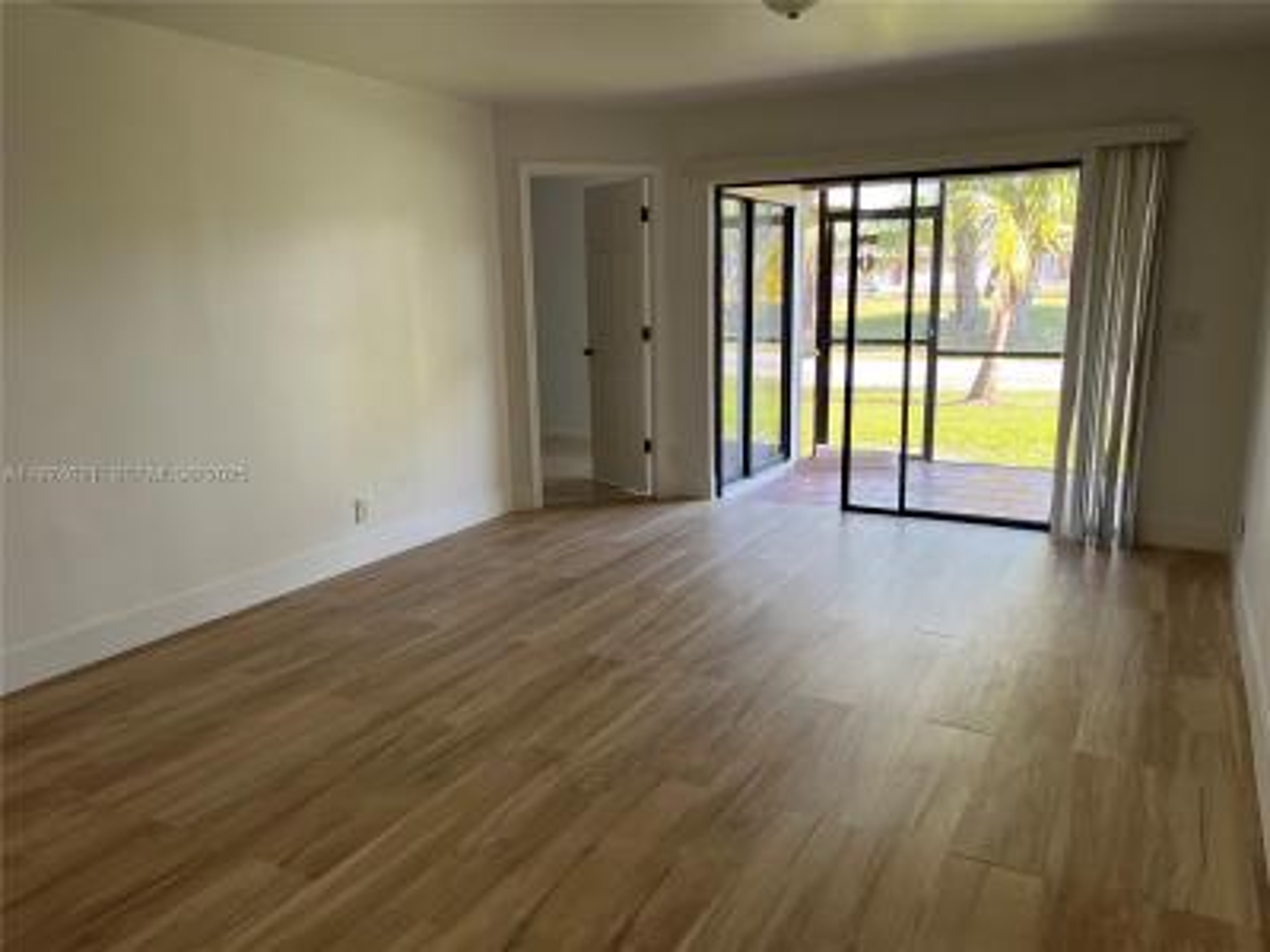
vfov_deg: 53.1
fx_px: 954
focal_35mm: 26
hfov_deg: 67.3
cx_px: 635
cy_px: 476
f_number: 1.6
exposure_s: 1/120
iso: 80
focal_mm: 5.1
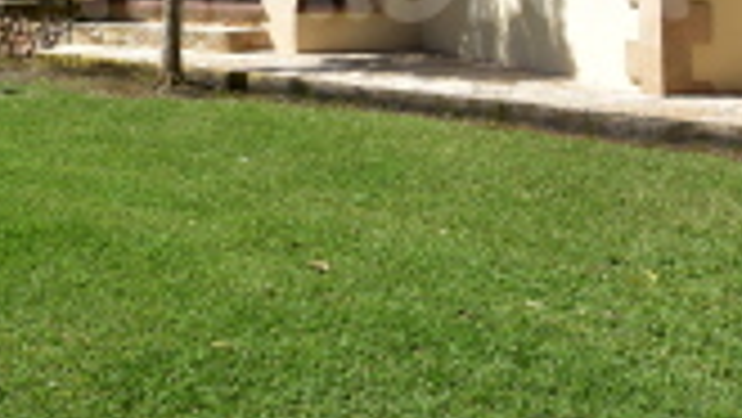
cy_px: -79
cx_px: 0
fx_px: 1056
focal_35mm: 54
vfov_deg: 20.9
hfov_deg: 35.1
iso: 400
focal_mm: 11
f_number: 11
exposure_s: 1/400
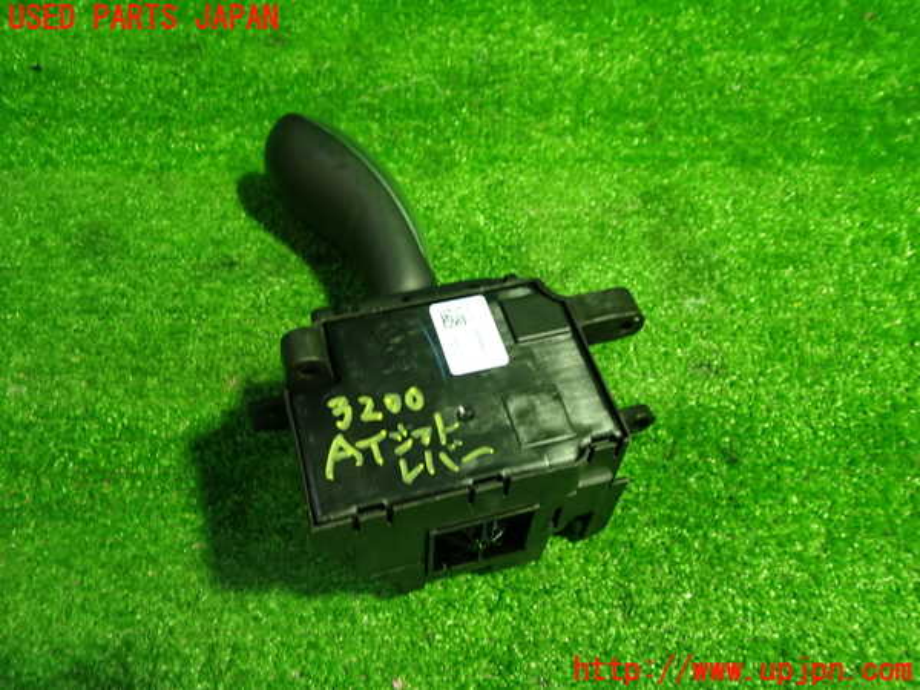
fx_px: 797
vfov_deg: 46.8
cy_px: 345
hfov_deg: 60.0
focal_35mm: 30
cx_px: 460
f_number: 2.3
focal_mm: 5.4
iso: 400
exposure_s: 1/30
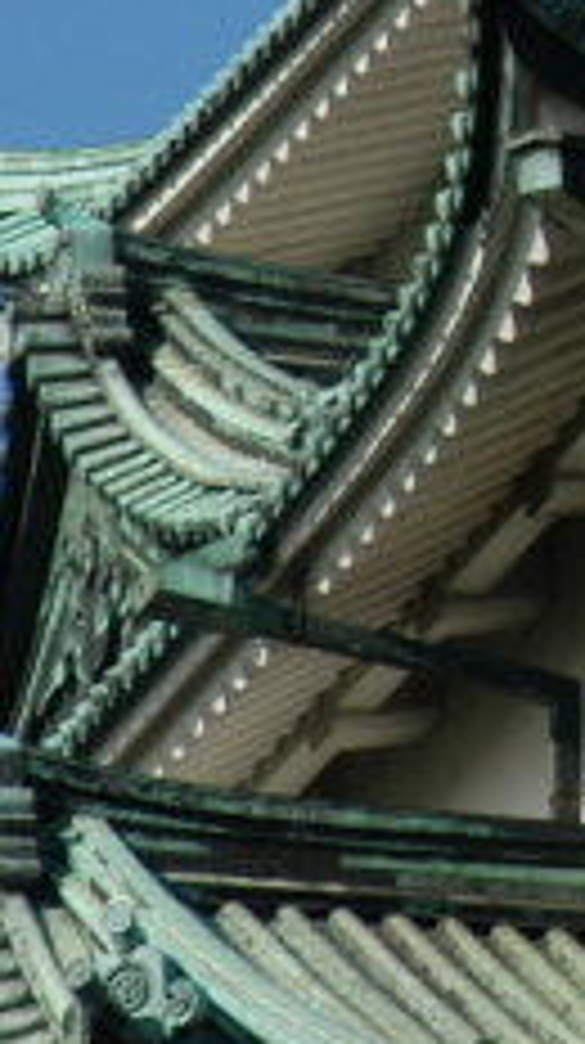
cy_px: -106
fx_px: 16326
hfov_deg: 2.0
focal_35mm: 590
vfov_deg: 3.7
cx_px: 1980
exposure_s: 1/350
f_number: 10
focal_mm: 85
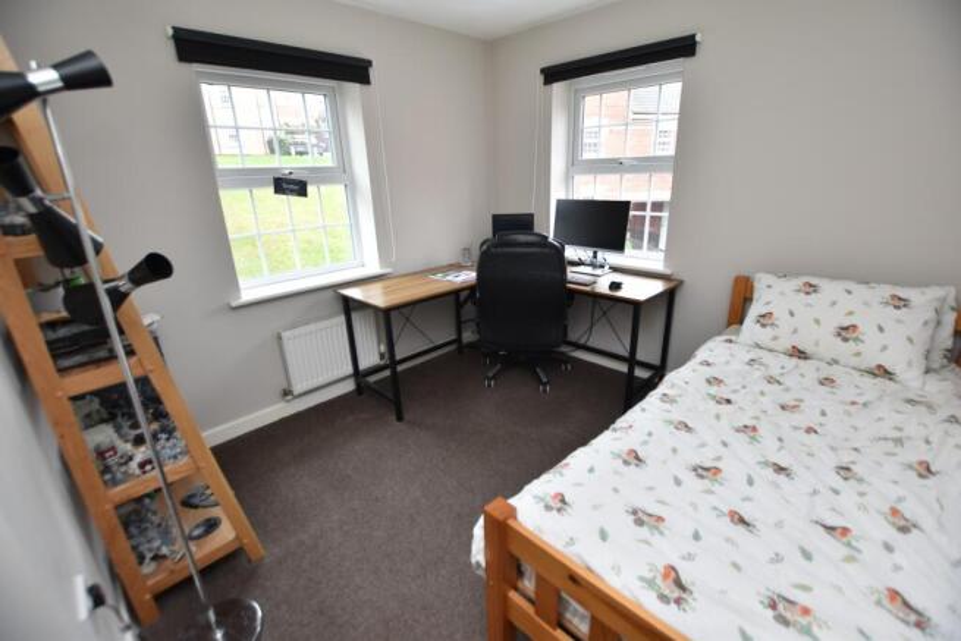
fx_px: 400
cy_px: 320
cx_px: 480
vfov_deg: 77.4
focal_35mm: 15
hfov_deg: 100.4
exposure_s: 1/15
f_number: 3.5
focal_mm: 10
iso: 220
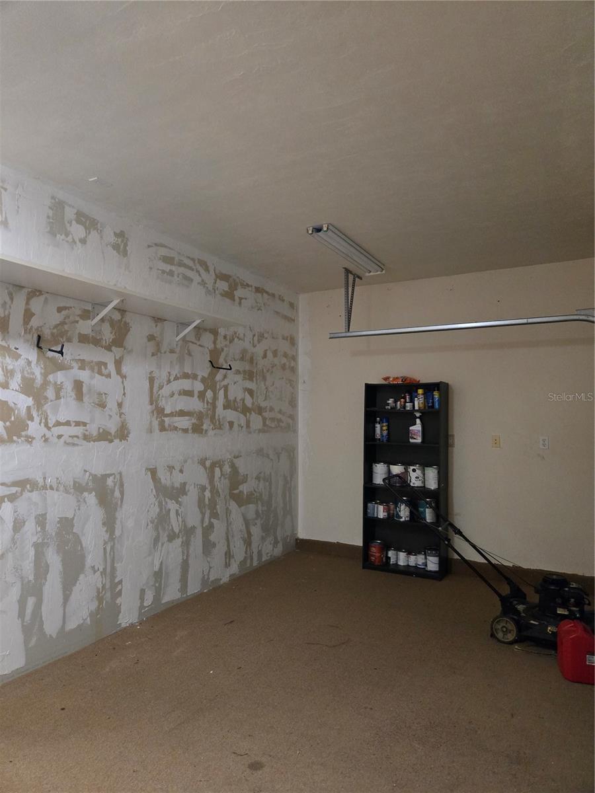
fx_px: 527
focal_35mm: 23
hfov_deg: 58.9
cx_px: 298
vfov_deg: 73.9
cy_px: 396
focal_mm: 5.4
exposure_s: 1/60
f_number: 1.8
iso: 1600
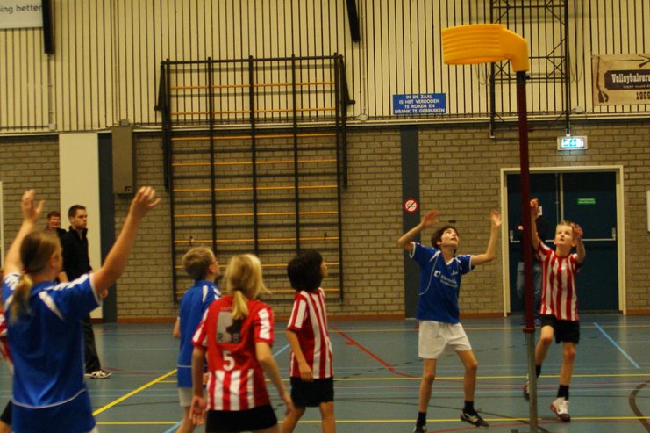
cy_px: 272
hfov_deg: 29.6
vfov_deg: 20.0
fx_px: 1227
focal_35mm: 68
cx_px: 261
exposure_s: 1/100
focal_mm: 28
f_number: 2.8
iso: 800
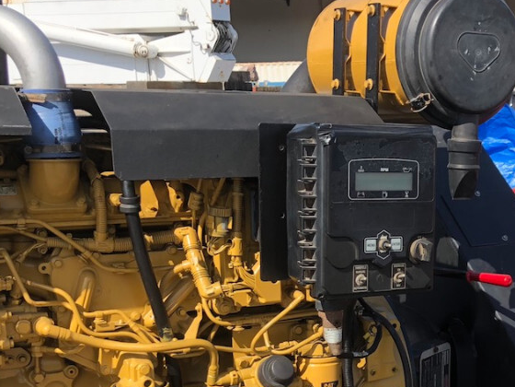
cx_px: 445
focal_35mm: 64
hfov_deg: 29.3
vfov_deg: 22.4
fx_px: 952
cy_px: 349
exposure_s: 1/716
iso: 20
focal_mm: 4
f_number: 1.8
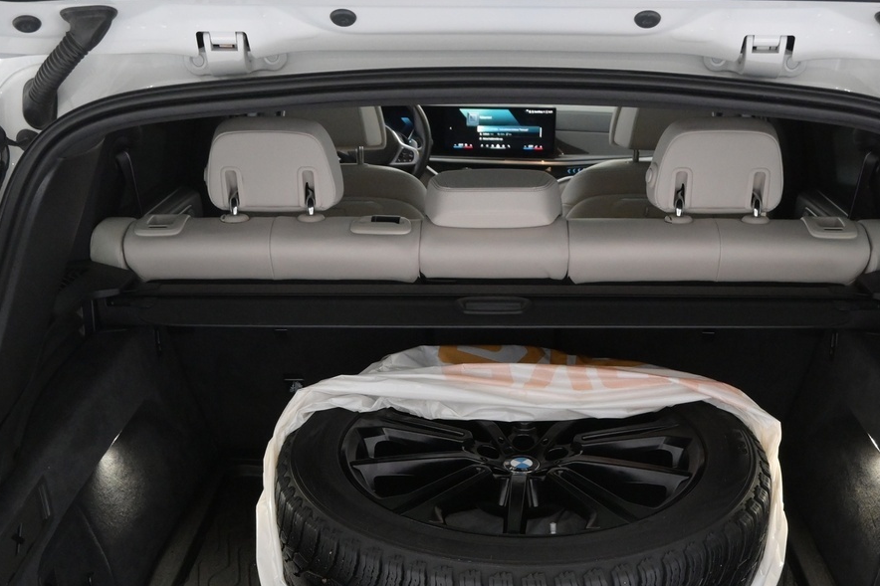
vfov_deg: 29.2
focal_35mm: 44
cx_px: 483
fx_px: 1075
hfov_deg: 44.5
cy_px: 535
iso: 2500
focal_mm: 16
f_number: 4.5
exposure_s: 1/80
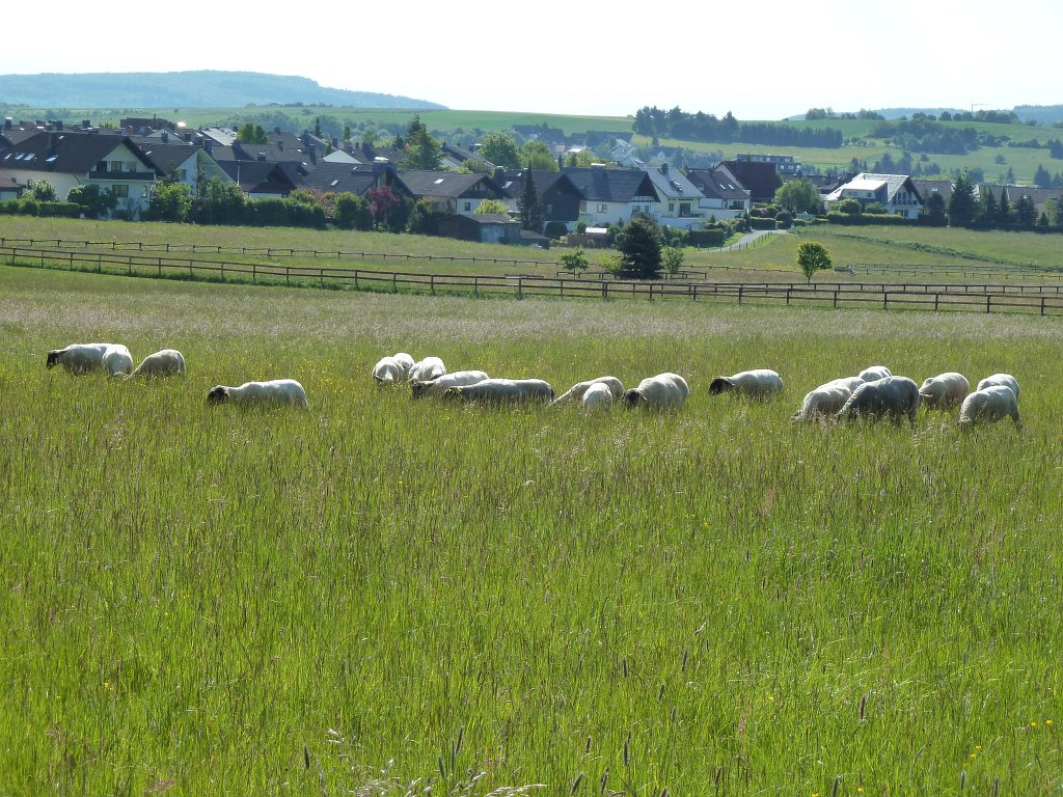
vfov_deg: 15.4
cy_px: 398
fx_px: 2948
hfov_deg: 20.4
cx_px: 532
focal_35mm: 96
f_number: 4.3
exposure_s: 1/400
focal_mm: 15.8
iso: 125
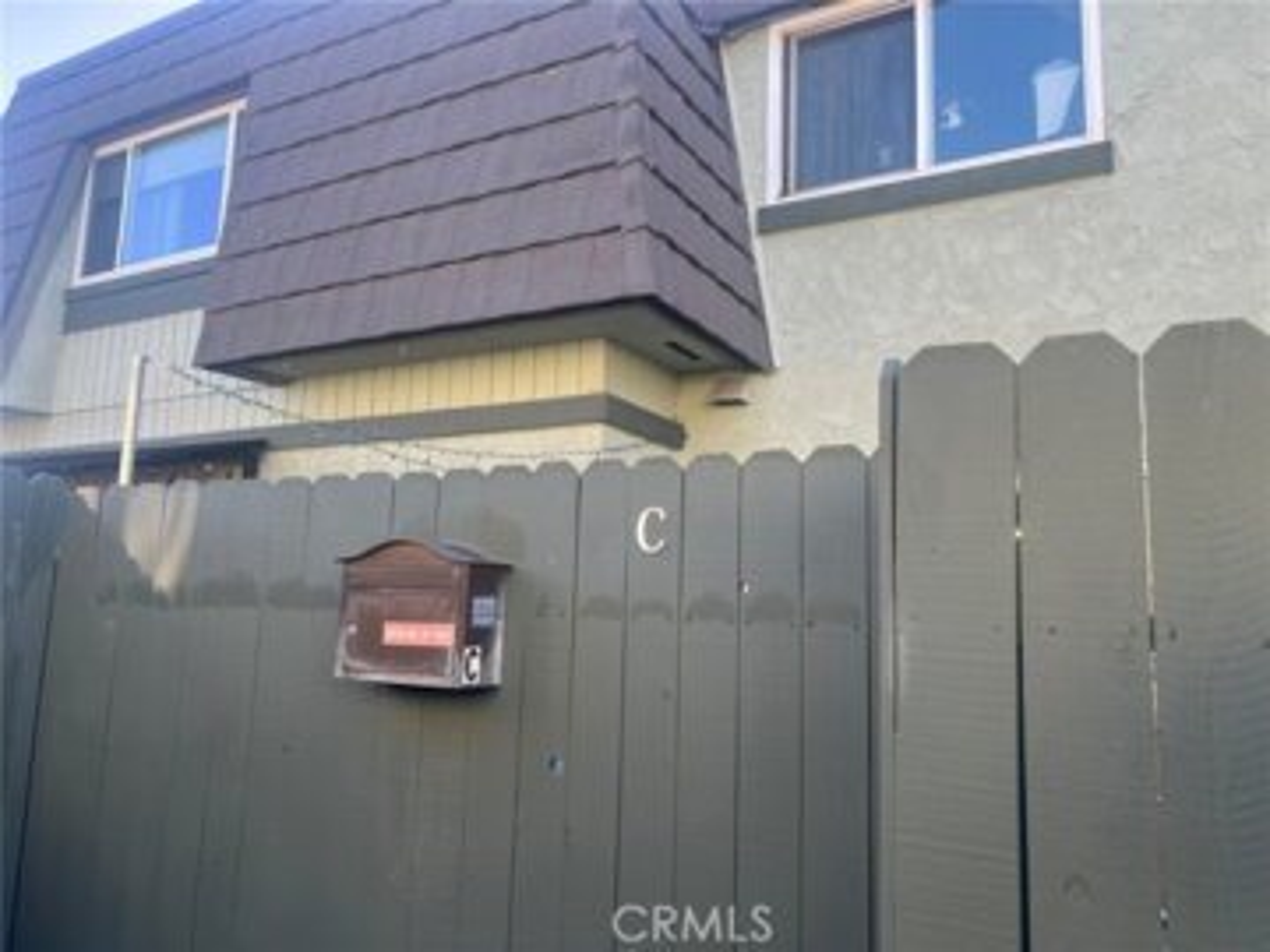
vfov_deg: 53.1
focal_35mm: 26
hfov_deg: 67.3
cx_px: 635
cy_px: 476
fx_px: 954
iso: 50
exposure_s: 1/383
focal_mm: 5.7
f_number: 1.5
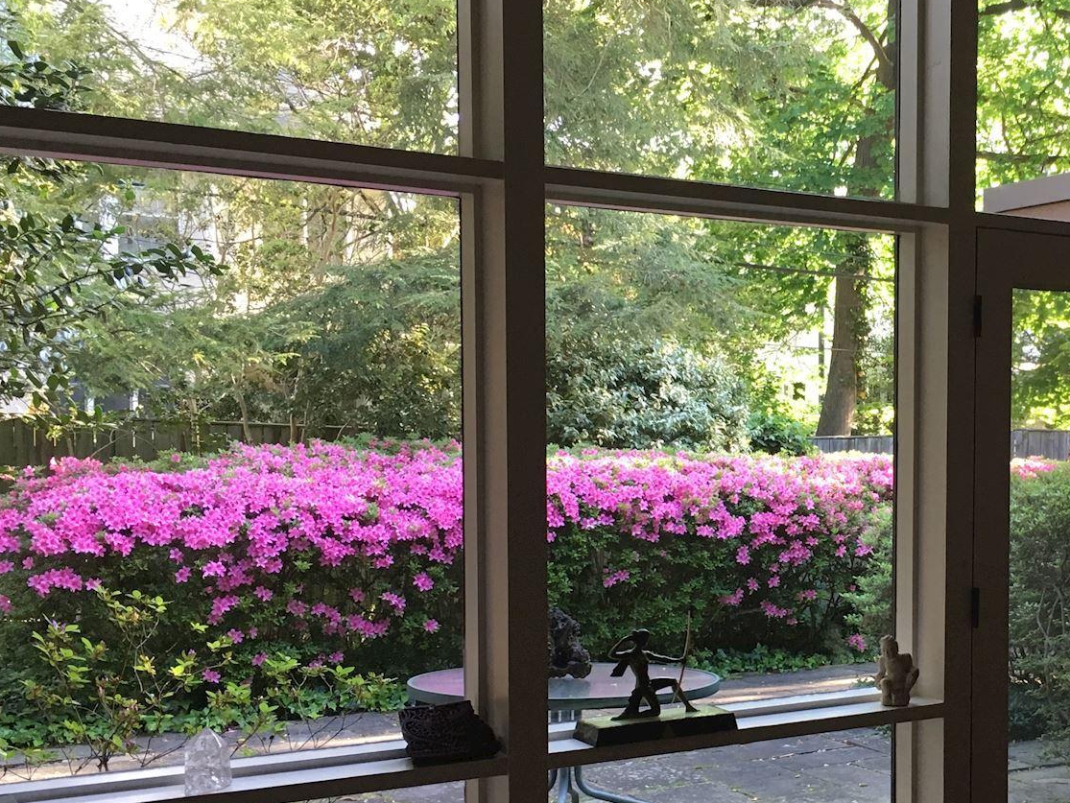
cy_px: 508
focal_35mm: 52
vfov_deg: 27.9
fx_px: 1608
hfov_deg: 35.2
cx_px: 904
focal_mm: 4.15
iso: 40
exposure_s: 1/30
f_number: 2.2
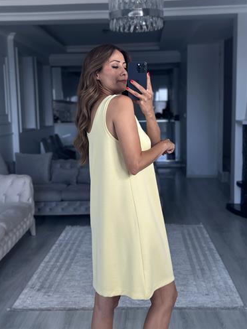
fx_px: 466
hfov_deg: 29.7
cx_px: 122
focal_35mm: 49
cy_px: 162
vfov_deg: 38.9
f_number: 1.78
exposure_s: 1/169
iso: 80
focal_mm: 6.86
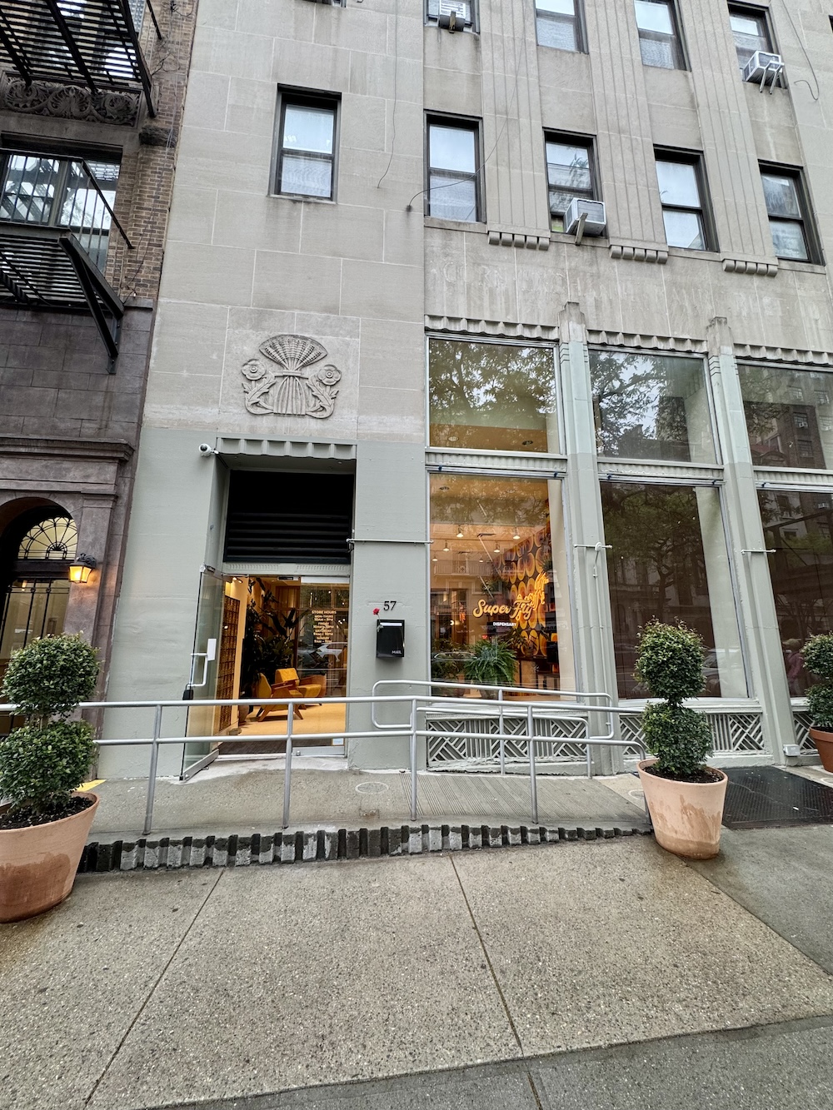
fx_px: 449
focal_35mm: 14
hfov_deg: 85.7
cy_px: 555
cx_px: 416
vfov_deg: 102.1
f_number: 2.2
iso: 100
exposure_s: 1/120
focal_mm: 2.22
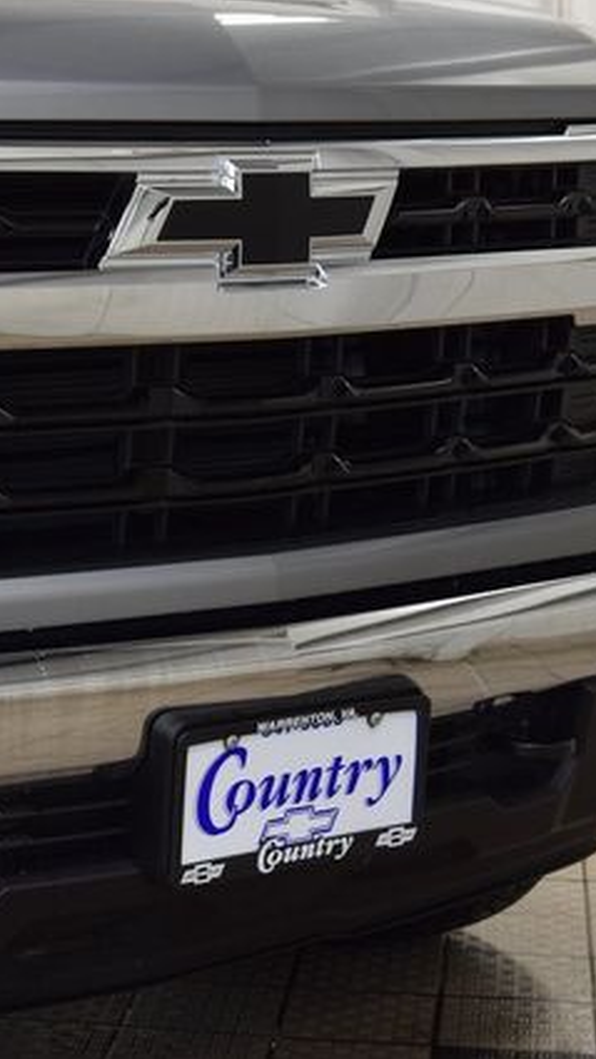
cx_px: -27
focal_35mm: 90
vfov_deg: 23.7
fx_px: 2529
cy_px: 530
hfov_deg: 13.2
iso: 400
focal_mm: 38
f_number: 6.3
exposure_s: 1/15
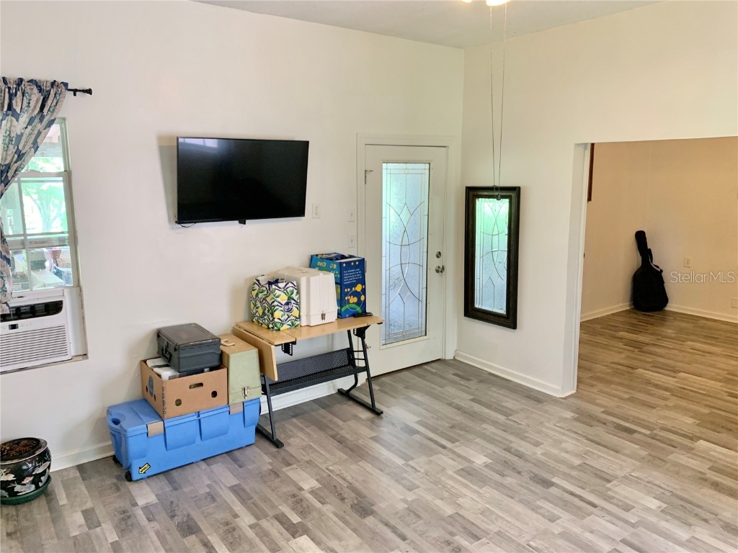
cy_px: 276
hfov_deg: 67.3
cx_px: 369
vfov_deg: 53.1
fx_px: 554
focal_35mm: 26
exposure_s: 1/60
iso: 160
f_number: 1.8
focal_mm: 4.25
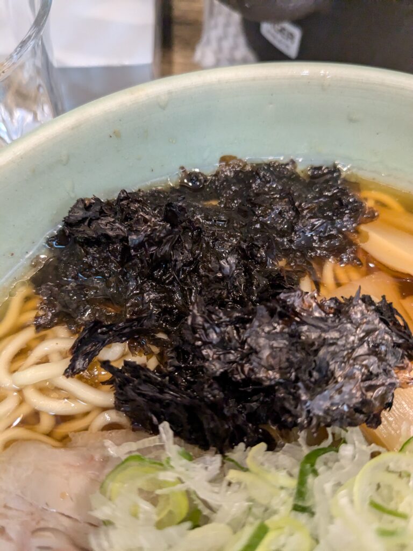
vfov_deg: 65.3
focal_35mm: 27
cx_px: 206
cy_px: 276
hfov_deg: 51.4
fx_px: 430
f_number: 1.73
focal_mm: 4.38
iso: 931
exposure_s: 1/99.9
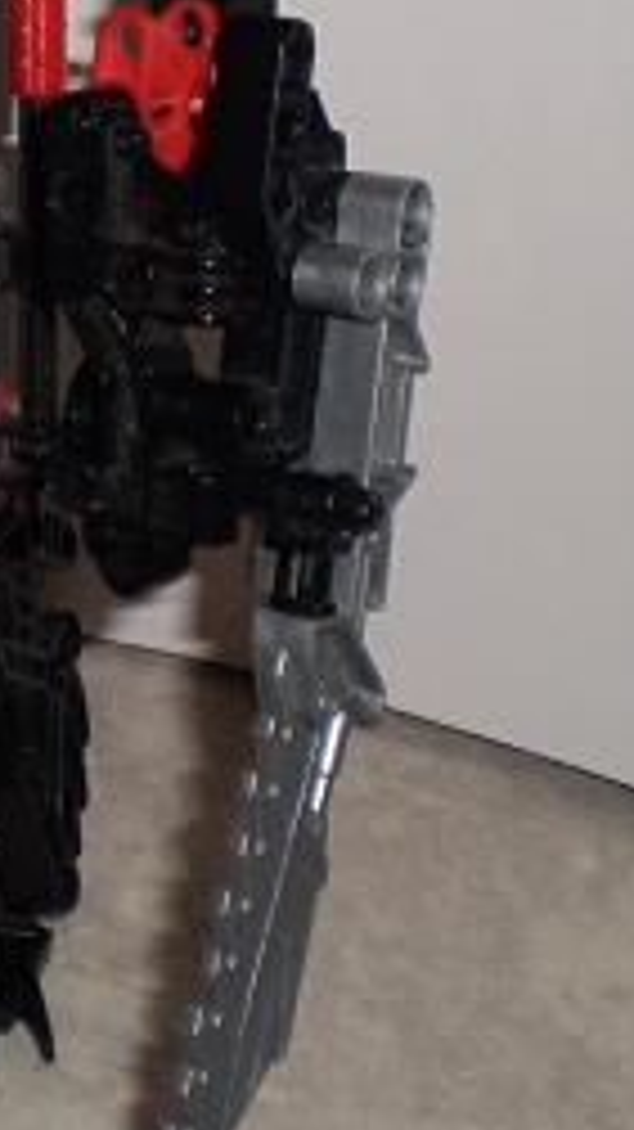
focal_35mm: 102
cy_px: 158
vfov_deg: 20.6
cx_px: -214
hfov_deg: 11.5
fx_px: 3052
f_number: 3.1
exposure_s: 1/30
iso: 125
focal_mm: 6.3
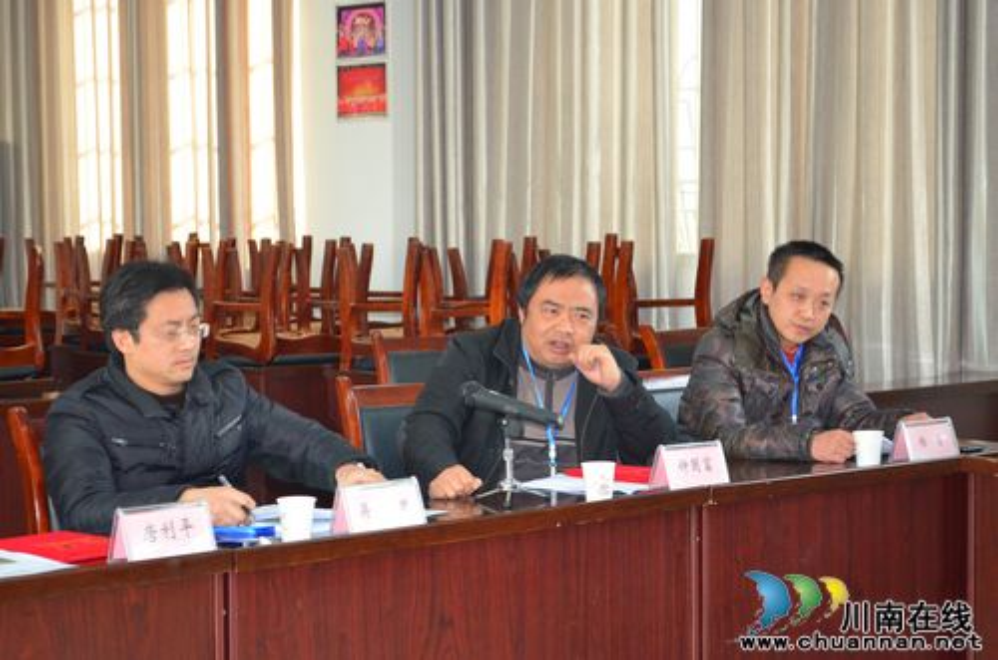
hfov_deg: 24.7
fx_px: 2282
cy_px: 330
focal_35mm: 82
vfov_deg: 16.5
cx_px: 499
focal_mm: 55
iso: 2200
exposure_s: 1/60
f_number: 5.6
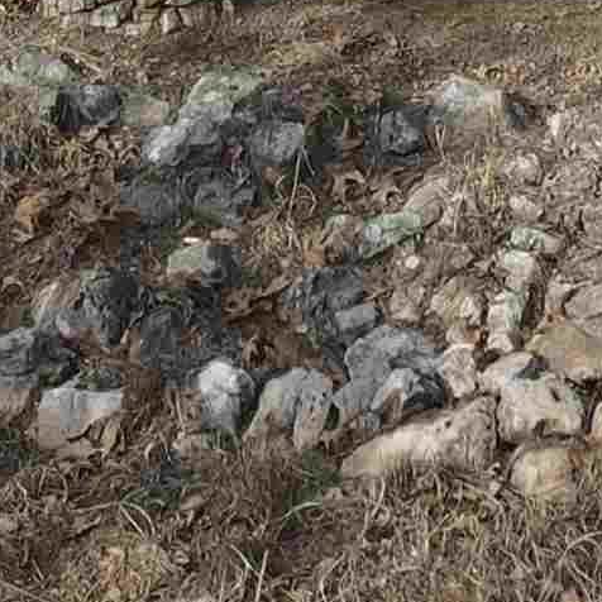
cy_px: -704
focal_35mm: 137
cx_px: 970
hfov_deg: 12.0
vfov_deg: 11.2
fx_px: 2696
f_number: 2.8
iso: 100
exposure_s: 1/250
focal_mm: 4.5
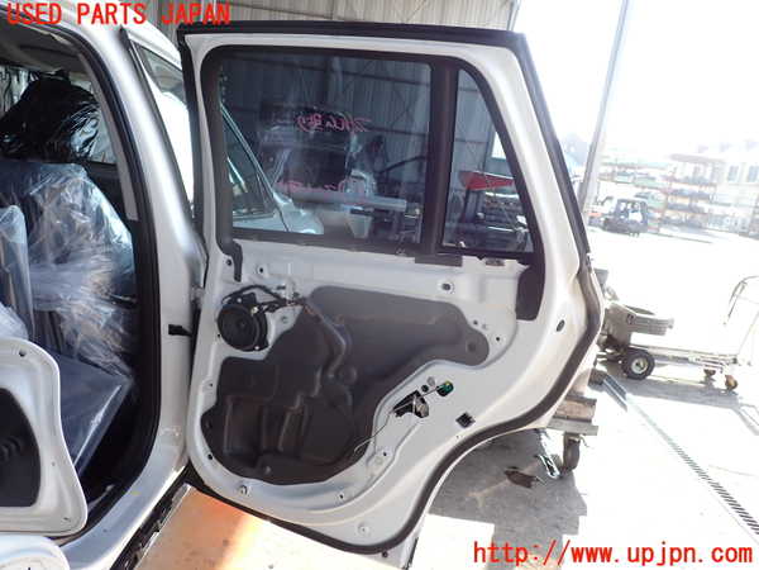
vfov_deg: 54.9
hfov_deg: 69.4
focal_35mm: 25
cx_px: 380
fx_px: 548
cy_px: 285
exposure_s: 1/160
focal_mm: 4.5
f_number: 2.8
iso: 100
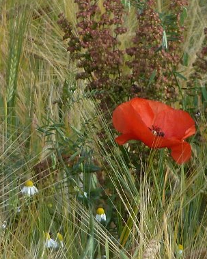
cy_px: 189
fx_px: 8059
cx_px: 107
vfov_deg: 1.8
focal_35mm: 1052
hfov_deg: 1.5
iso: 100
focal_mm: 49.2
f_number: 4.9
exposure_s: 1/125
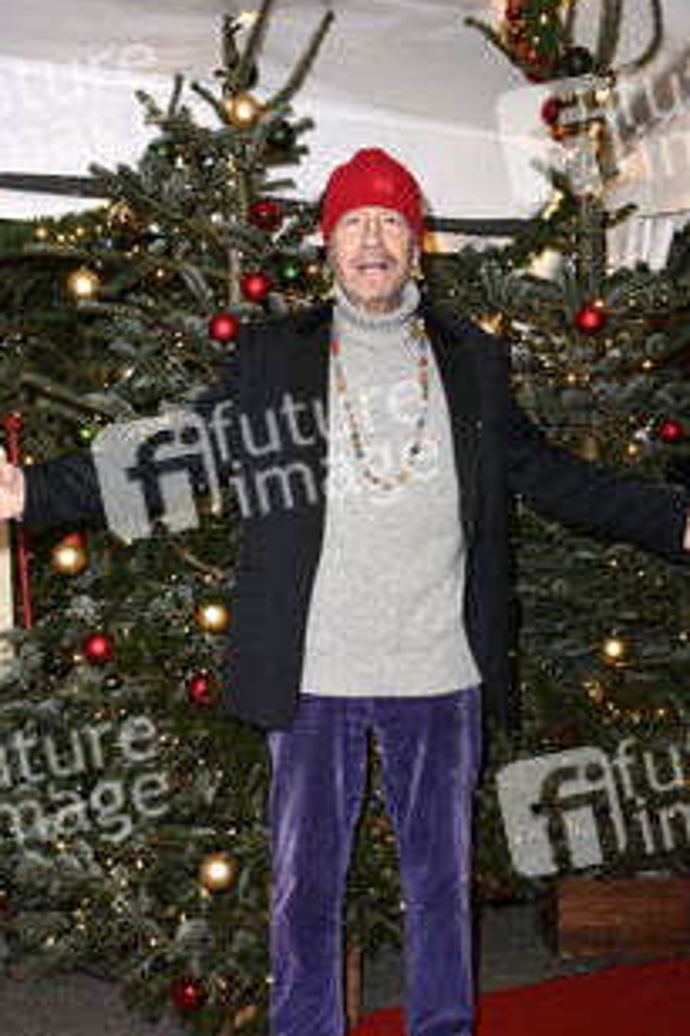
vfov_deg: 38.0
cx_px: 364
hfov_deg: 26.0
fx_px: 1497
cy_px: 629
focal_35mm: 52
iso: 1250
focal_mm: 40
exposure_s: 1/250
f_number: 5.6
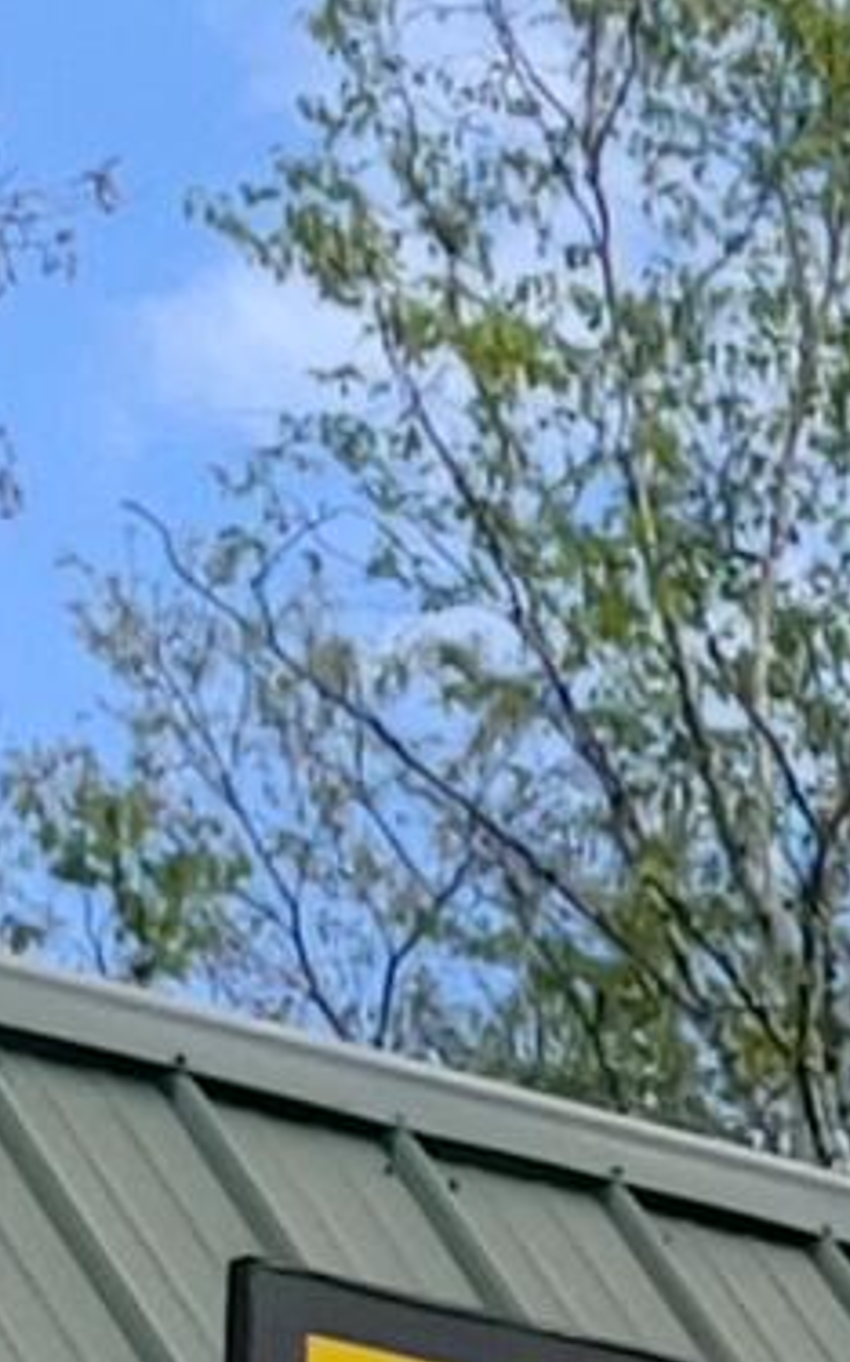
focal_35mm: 331
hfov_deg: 3.6
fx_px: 12282
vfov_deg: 6.0
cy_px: 3792
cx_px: 4595
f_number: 1.8
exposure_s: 1/1667
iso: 50
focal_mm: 5.58
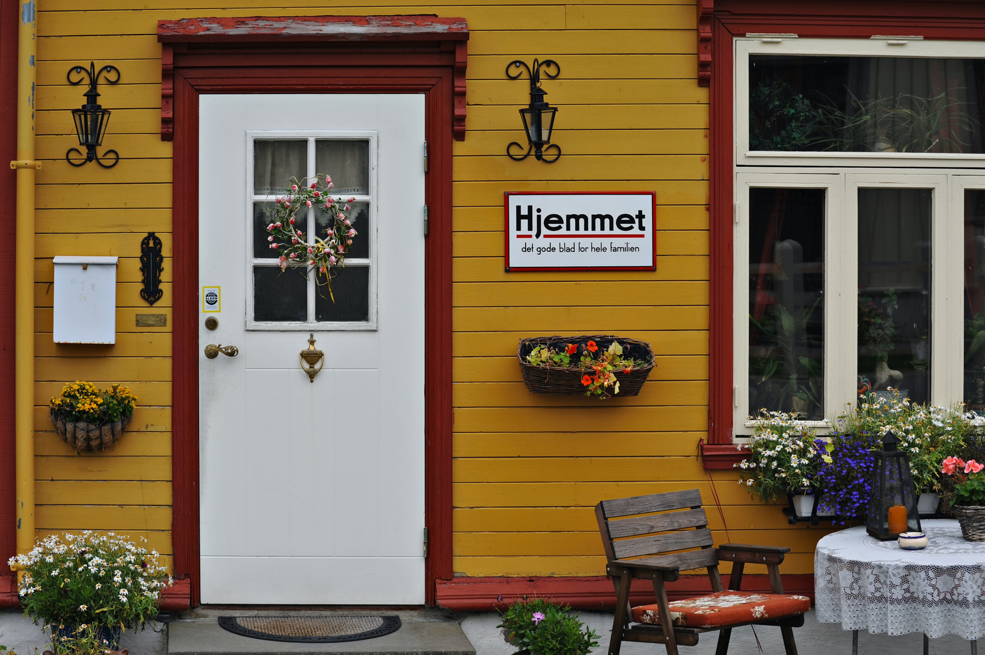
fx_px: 1914
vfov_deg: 19.4
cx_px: 492
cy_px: 328
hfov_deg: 28.9
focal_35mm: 70
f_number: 5
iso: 200
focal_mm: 70
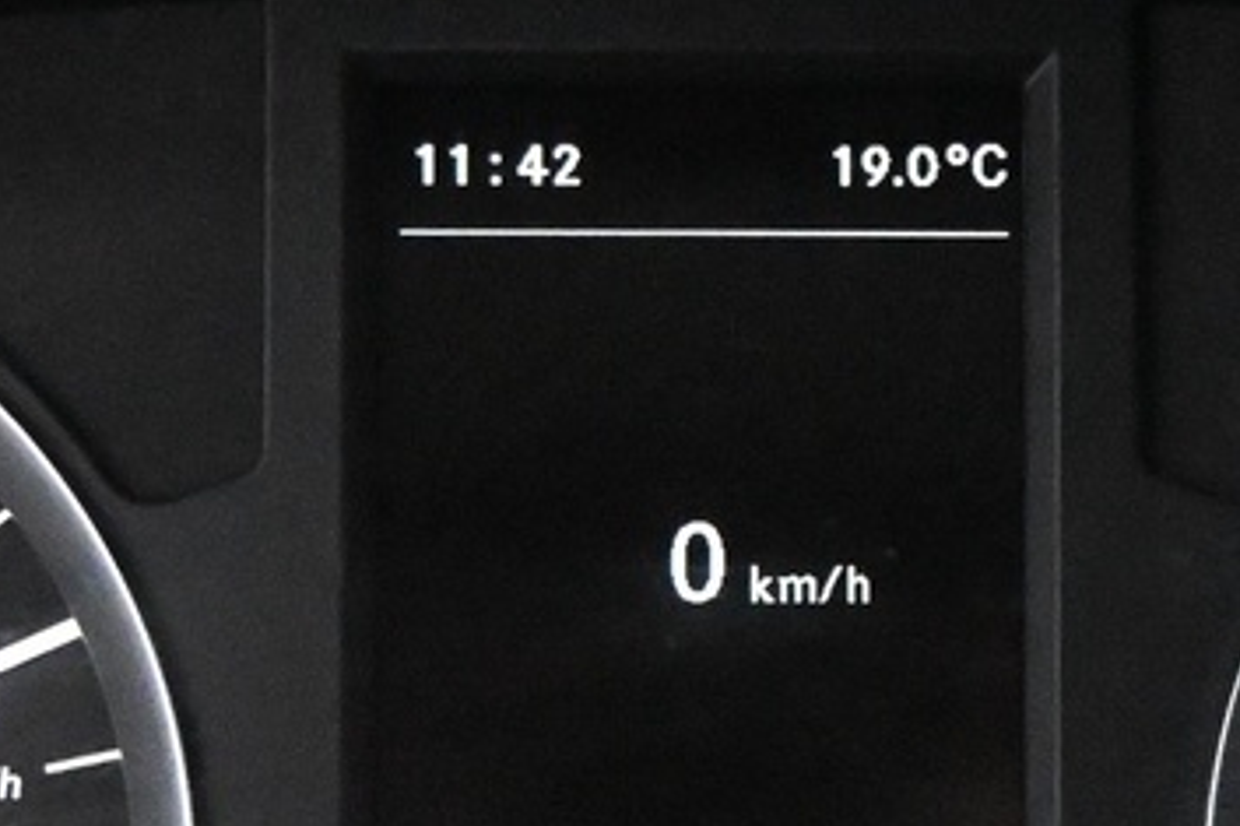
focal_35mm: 134
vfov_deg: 10.2
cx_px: 720
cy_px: 714
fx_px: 4618
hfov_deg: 15.3
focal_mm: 19.5
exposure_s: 1/60
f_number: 3.8
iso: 11400
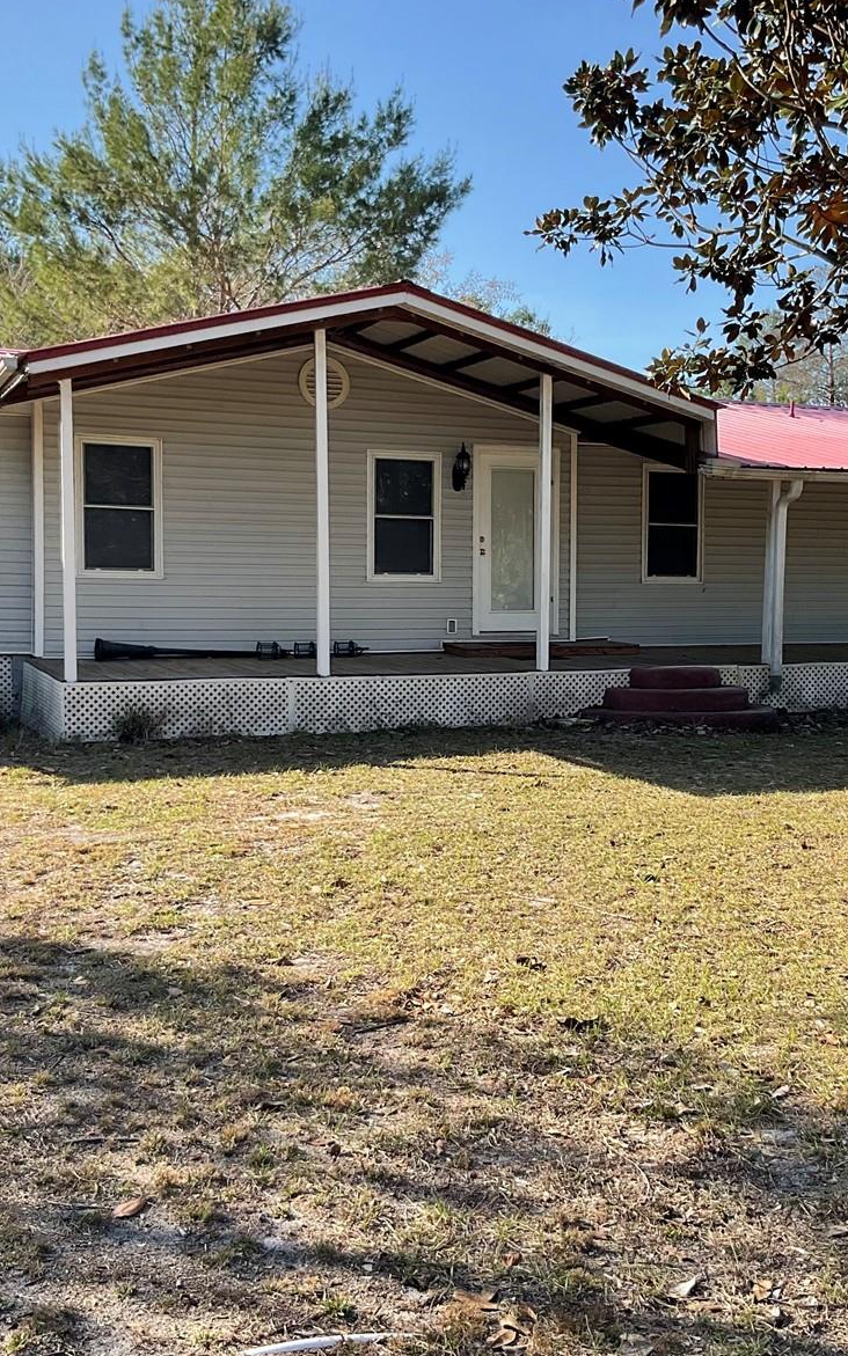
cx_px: 502
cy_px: 669
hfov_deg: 30.5
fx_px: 1553
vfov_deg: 47.2
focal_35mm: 42
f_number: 1.8
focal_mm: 3
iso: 16
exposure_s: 1/691
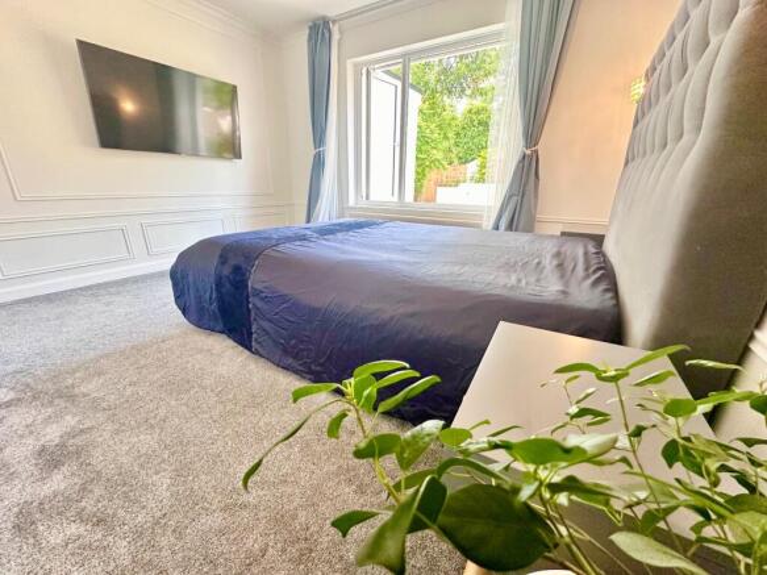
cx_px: 384
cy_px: 288
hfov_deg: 102.1
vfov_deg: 85.7
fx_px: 310
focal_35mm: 14
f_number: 2.2
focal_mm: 2.22
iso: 200
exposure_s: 1/99
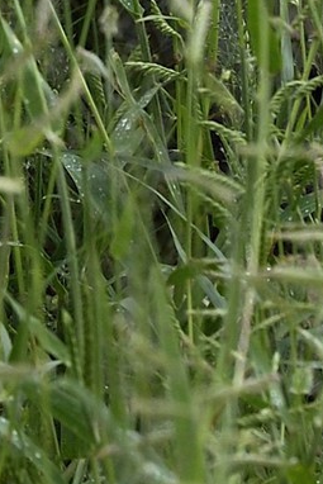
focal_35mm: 1256
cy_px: -843
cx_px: -124
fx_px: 16887
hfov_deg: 1.1
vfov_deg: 1.6
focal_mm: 200
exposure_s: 1/500
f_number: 8
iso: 400
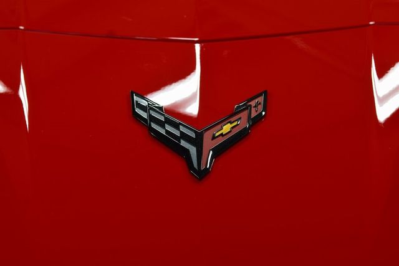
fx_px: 1164
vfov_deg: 13.0
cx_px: 200
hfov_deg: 19.5
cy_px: 133
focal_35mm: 105
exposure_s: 1/30
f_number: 7.1
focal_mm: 70
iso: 400
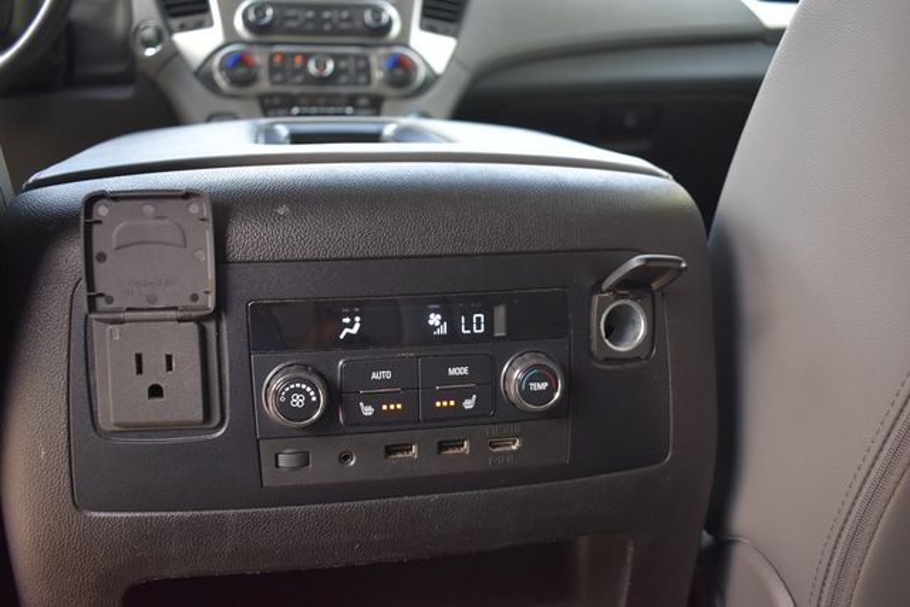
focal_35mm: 33
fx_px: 834
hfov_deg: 57.2
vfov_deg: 40.0
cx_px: 455
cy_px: 304
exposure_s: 1/160
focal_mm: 22
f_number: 3.8
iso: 800
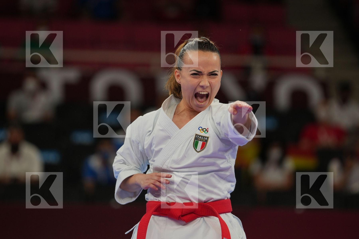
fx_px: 2991
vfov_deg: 4.6
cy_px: 120
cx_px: 180
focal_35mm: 300
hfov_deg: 6.9
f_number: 2.8
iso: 200
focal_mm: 200
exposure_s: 1/500
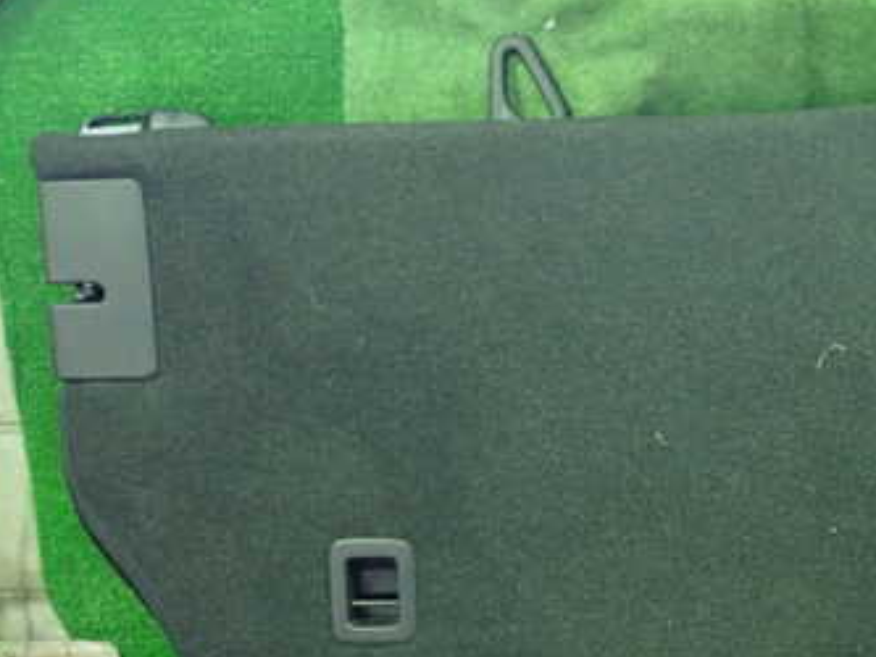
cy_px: 476
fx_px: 1367
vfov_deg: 26.8
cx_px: 742
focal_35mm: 54
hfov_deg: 34.1
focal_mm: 5.5
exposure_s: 1/20
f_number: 2.3
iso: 800
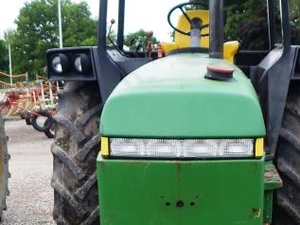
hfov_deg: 27.2
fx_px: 616
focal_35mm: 71
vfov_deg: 20.4
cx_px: 198
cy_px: 197
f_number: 3
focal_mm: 4
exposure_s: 1/160
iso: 125
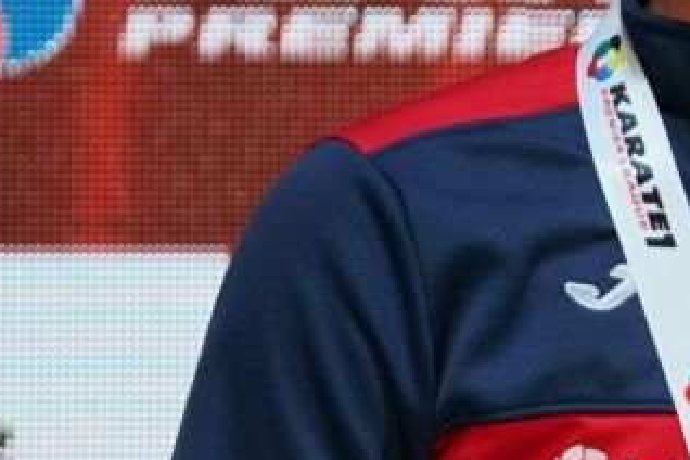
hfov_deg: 2.5
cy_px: 293
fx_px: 15600
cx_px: 1851
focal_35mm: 814
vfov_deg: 1.7
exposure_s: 1/250
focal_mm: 144
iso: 200
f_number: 2.8
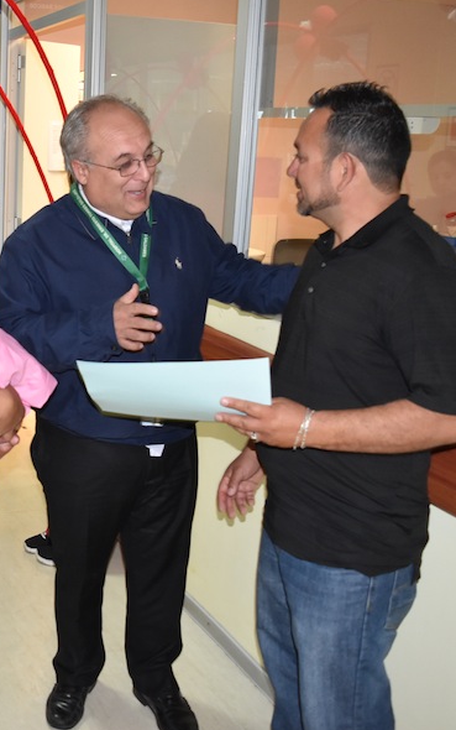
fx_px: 835
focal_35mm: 42
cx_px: 14
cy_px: 366
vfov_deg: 47.2
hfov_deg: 28.9
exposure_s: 1/60
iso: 1400
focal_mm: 18
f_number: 3.5
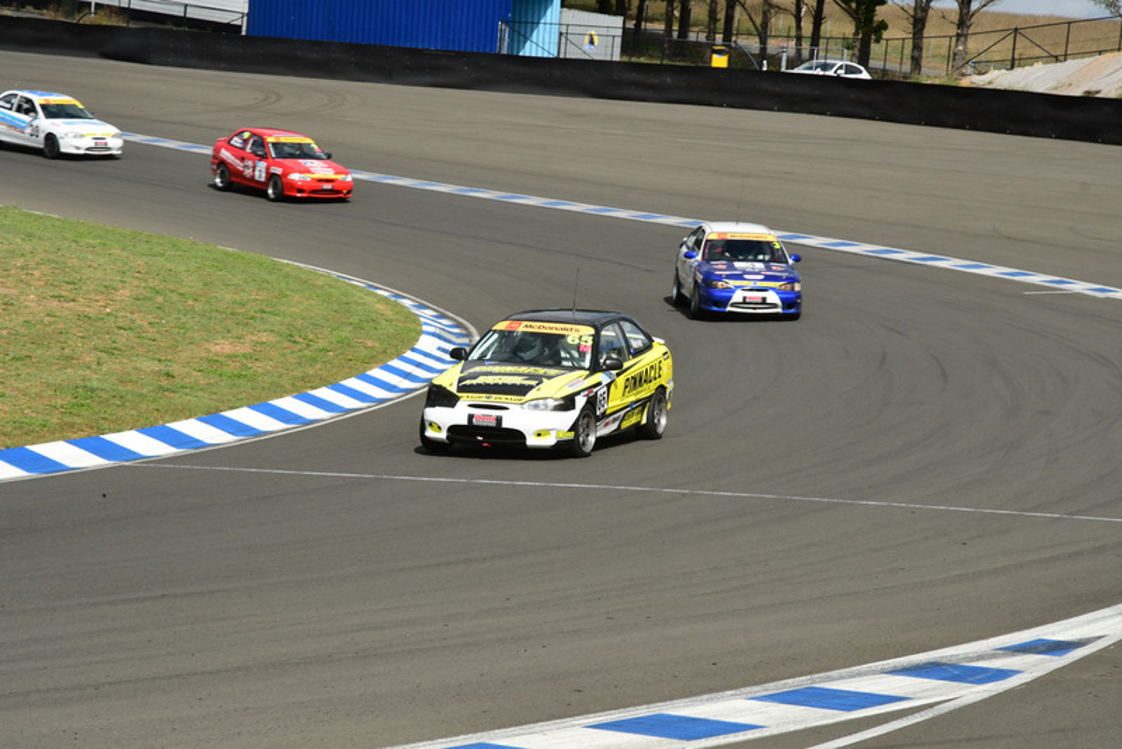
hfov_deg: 17.1
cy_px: 374
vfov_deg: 11.4
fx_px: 3741
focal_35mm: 120
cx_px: 561
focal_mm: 80
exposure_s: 1/400
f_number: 11
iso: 200
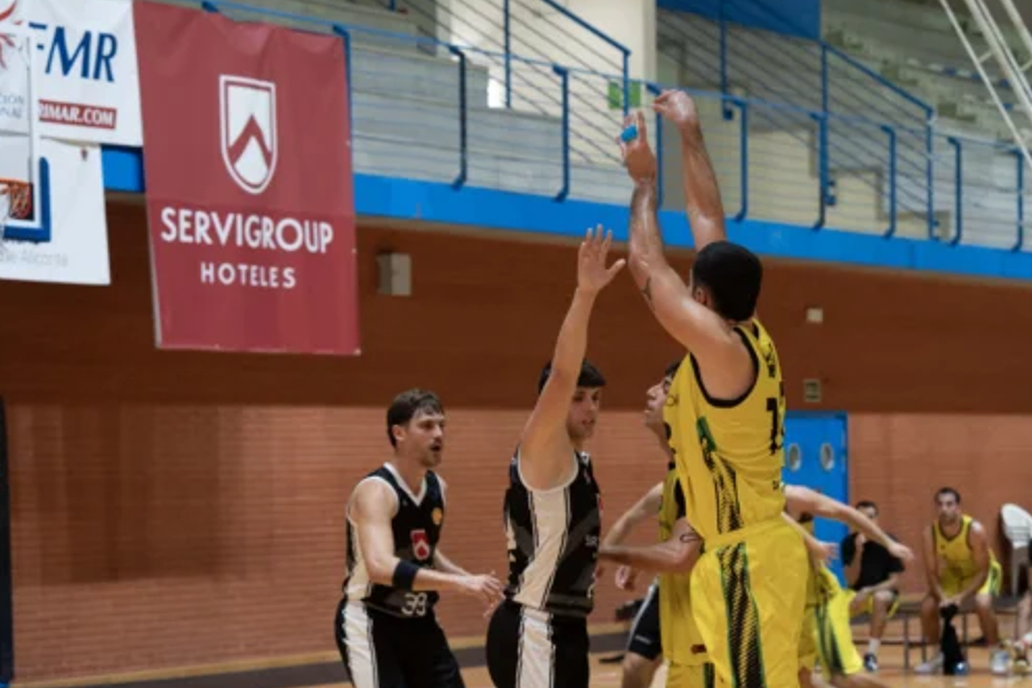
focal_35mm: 108
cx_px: 715
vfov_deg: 12.6
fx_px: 3096
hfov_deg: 18.9
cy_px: 501
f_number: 4
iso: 1250
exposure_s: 1/160
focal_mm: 70
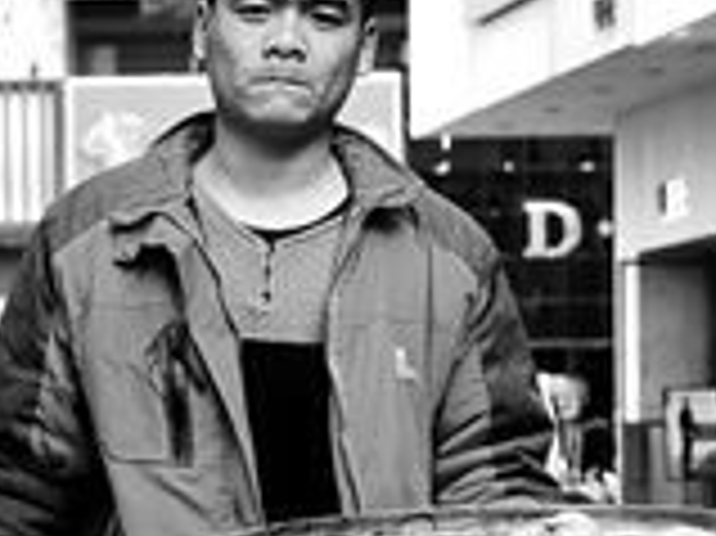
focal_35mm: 198
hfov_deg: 9.7
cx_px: -342
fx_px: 4092
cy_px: 640
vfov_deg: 7.4
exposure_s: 1/250
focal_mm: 32
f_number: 4
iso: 400
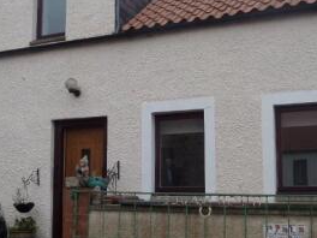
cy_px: 141
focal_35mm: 53
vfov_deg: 27.5
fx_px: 485
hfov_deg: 36.2
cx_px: 151
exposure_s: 1/350
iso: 80
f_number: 3.2
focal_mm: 4
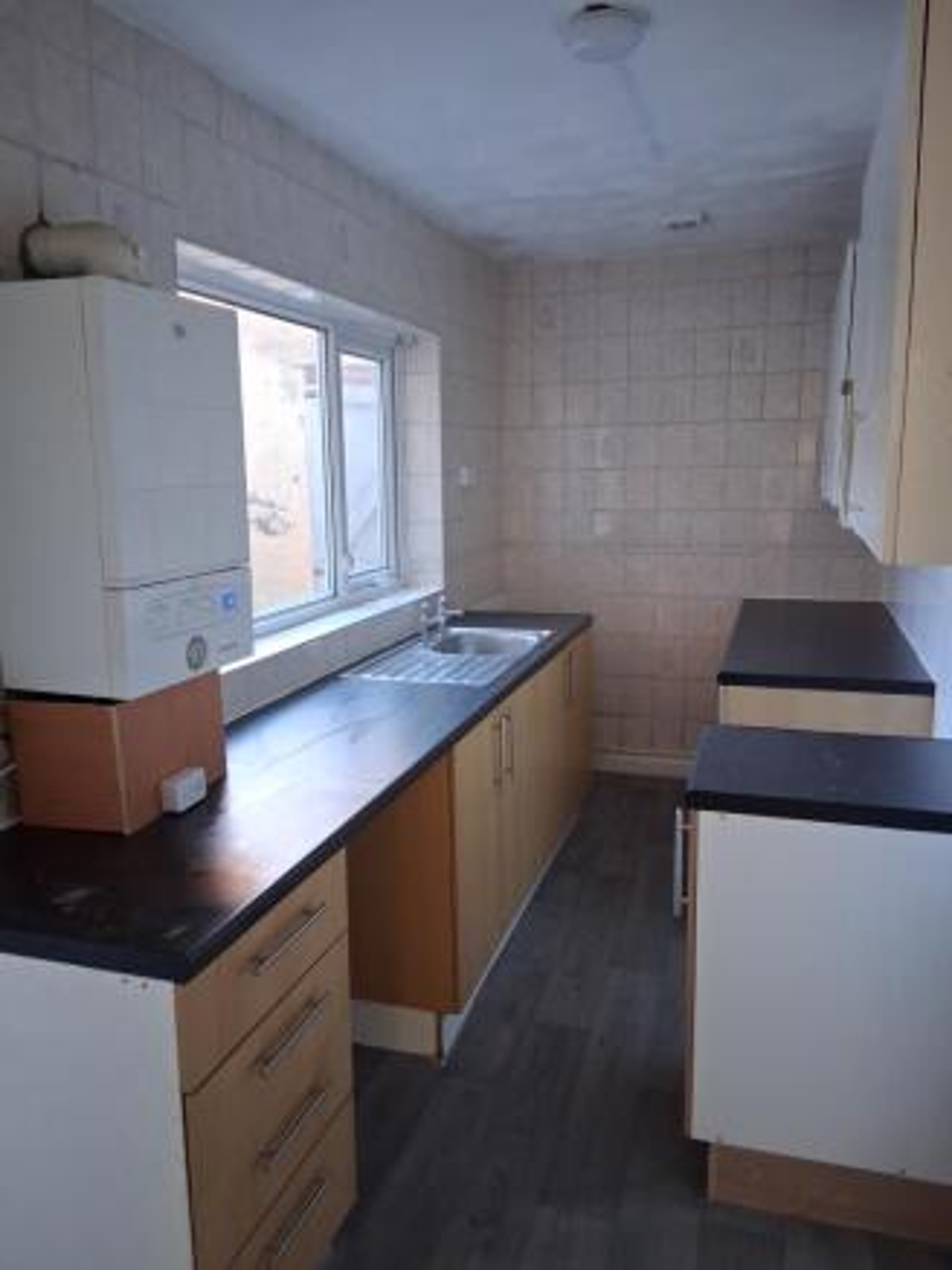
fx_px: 953
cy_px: 635
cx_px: 476
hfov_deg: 53.1
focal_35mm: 26
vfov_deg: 67.3
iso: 500
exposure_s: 1/100
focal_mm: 3.98
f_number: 1.8
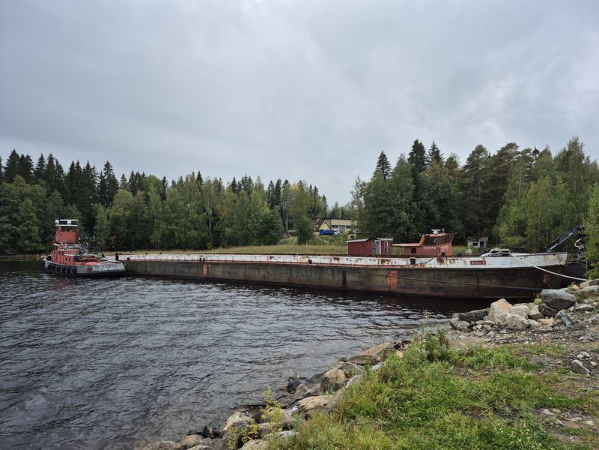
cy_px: 225
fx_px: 398
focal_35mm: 23
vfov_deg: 58.9
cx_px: 300
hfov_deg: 73.9
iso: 25
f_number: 1.8
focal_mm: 5.4
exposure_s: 1/730
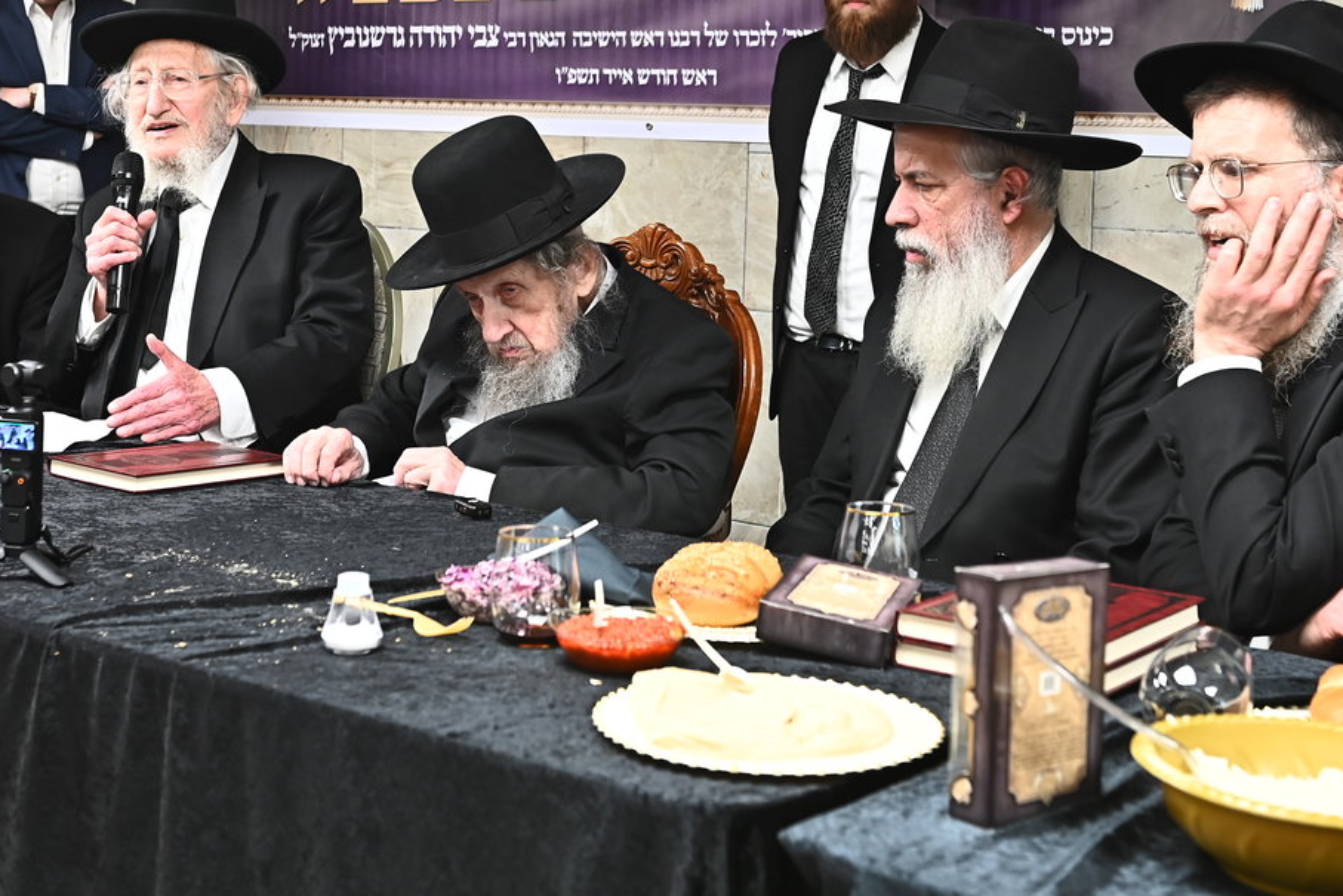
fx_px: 2015
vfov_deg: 24.8
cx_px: 601
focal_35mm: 54
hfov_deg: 36.8
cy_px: 218
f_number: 4.5
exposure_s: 1/160
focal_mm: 35
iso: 1000
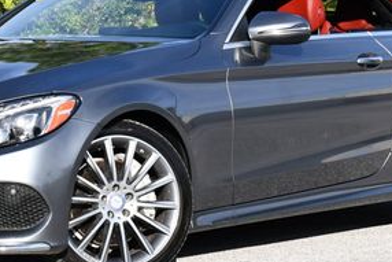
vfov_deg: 9.0
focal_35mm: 152
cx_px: 126
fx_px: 1656
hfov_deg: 13.5
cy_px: 27
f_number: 8
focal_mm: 34
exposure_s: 1/250
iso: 125
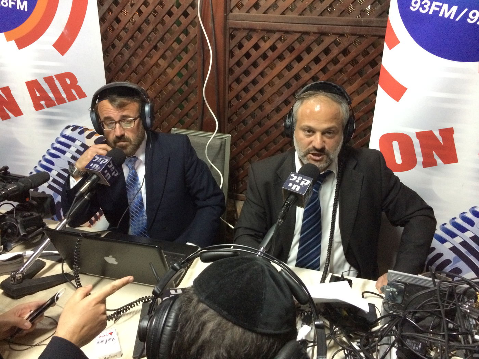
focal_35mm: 30
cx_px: 240
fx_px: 415
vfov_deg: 46.8
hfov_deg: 60.0
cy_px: 180
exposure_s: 1/17
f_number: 2.2
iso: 320
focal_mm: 4.12
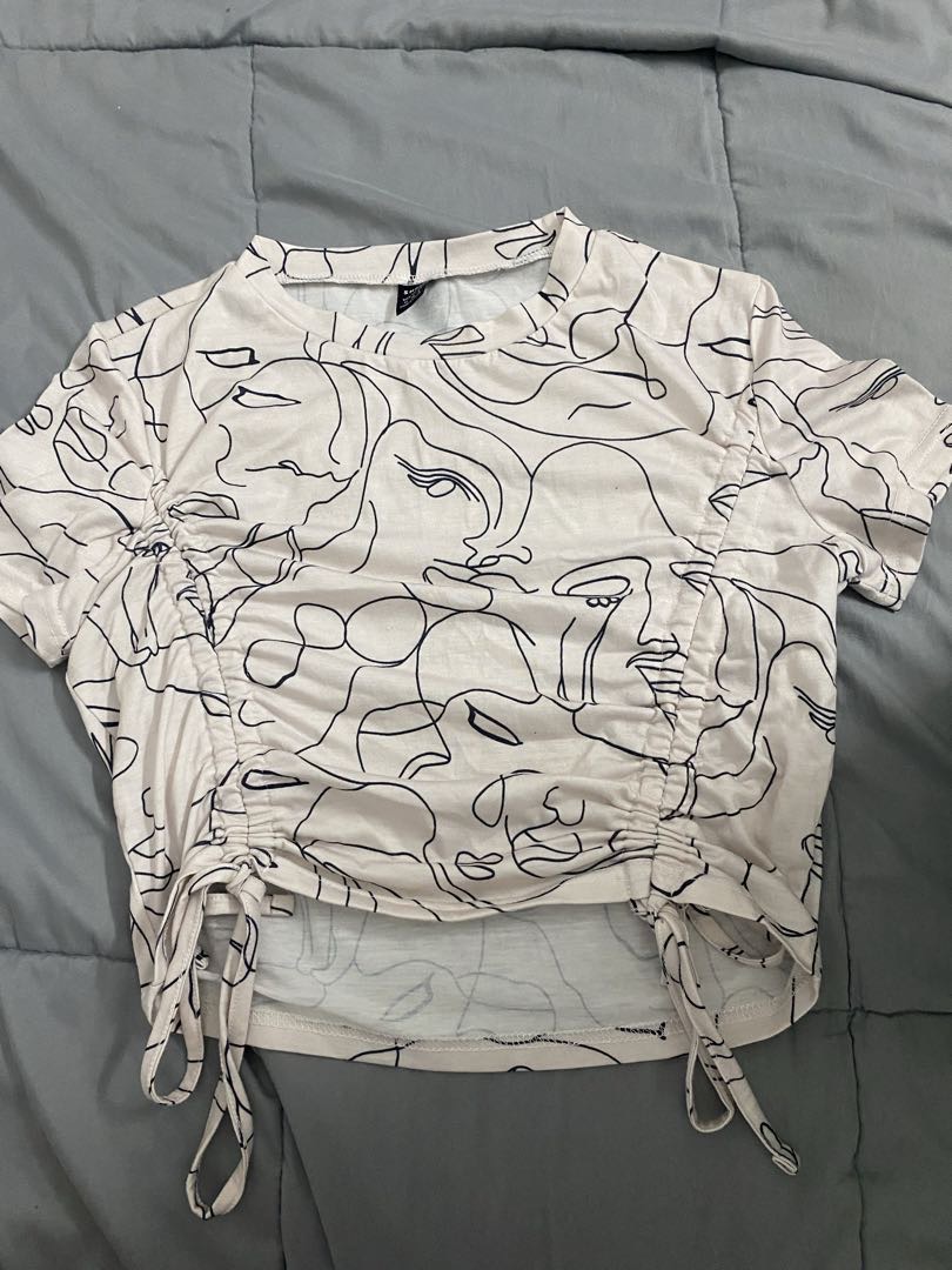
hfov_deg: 53.1
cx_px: 476
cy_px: 635
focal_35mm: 26
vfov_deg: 67.3
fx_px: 953
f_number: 1.8
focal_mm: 4.25
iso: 250
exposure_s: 1/50
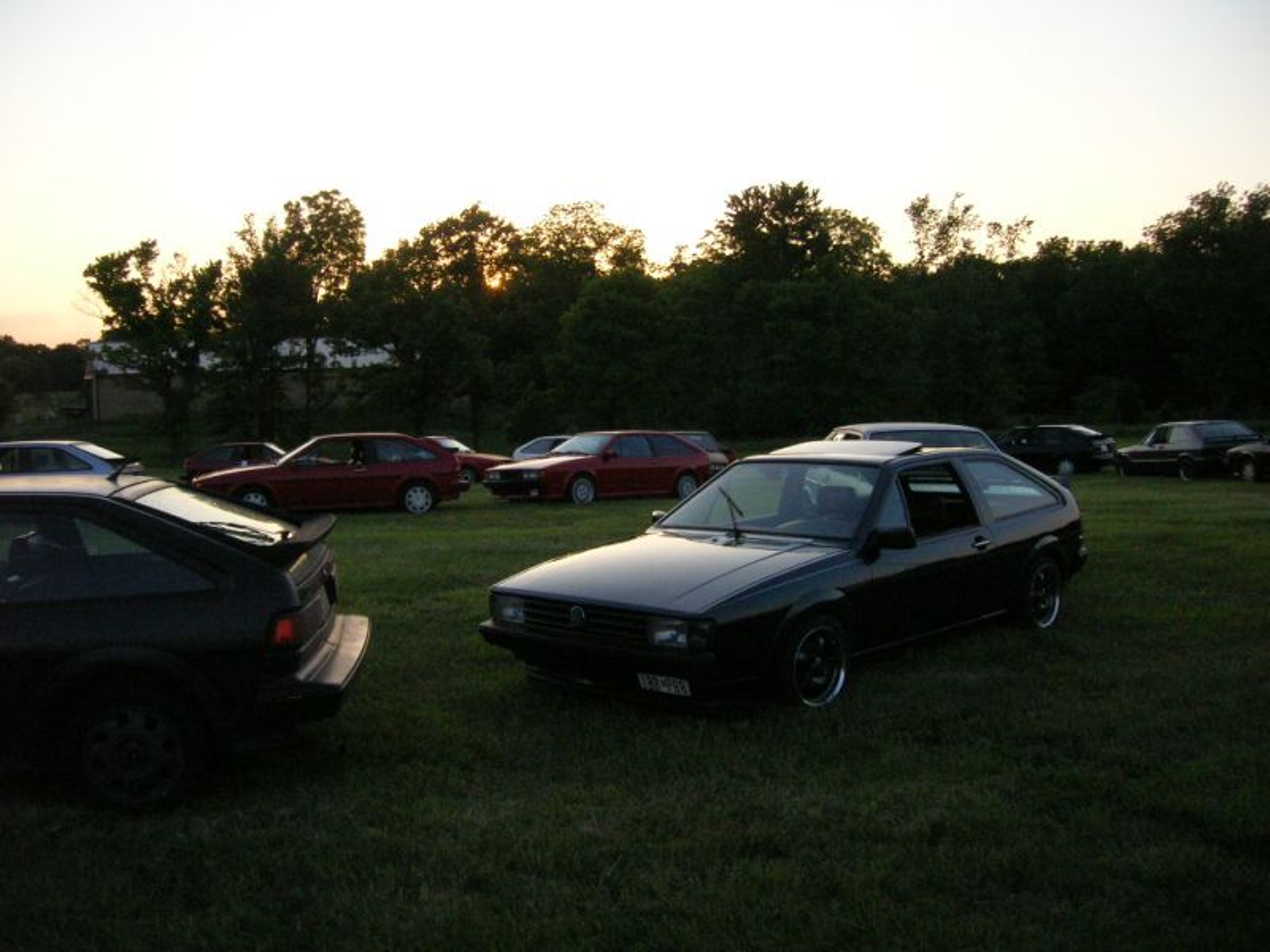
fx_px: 1247
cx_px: 635
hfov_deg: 54.0
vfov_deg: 41.8
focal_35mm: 34
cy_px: 476
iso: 200
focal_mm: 5.7
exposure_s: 1/902
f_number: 2.9
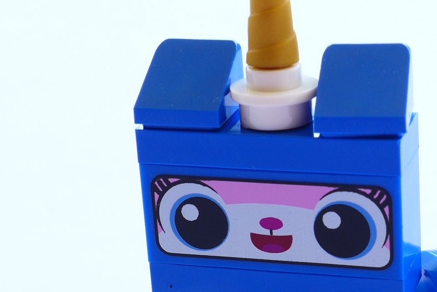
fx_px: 1360
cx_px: 349
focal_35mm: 112
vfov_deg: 12.2
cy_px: 215
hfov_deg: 18.1
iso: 80
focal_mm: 9.8
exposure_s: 1/20
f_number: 4.5
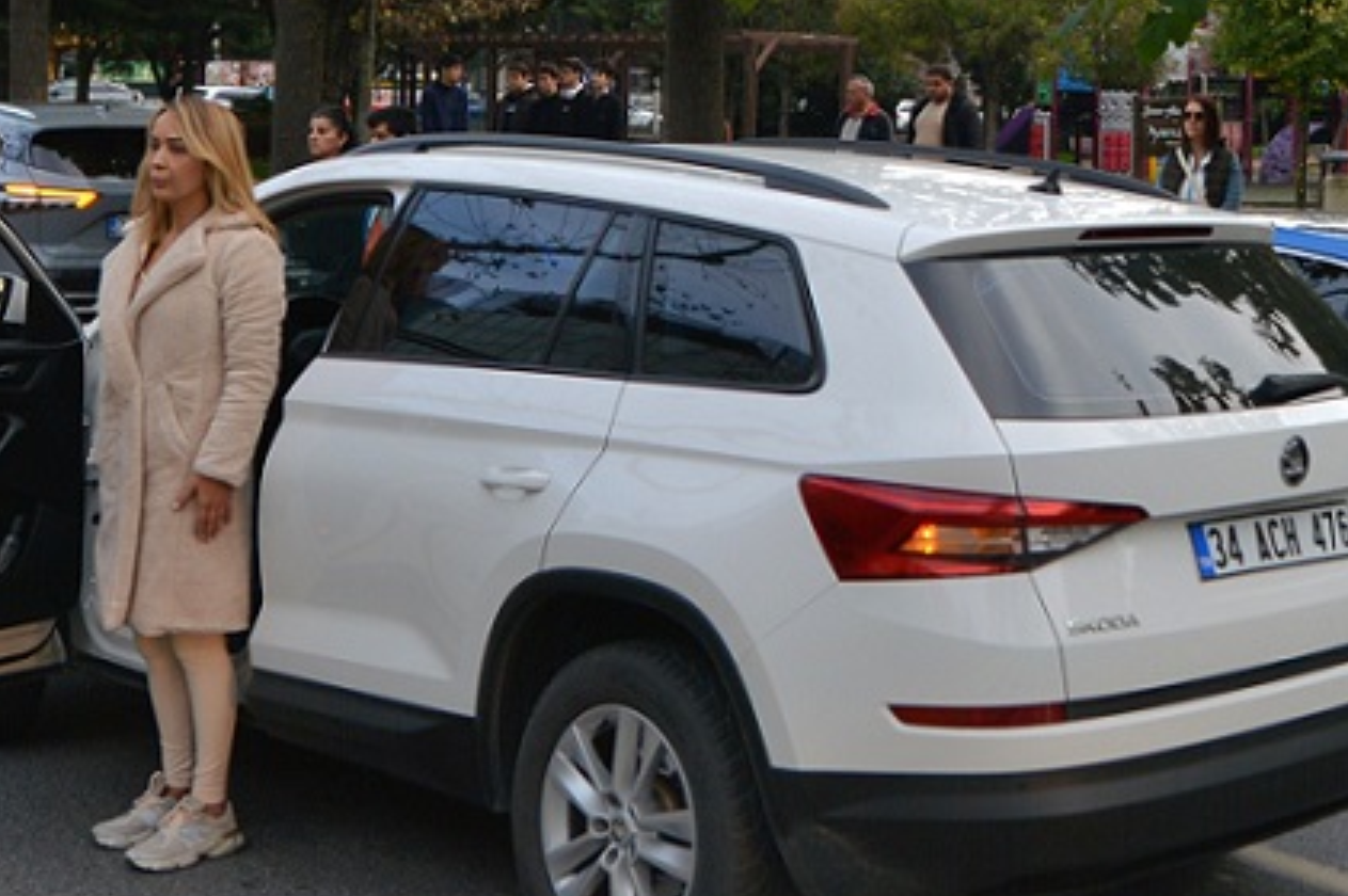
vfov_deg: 26.2
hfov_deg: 38.3
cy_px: 256
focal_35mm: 51
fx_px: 1908
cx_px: 941
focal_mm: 24
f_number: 2.8
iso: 100
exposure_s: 1/833
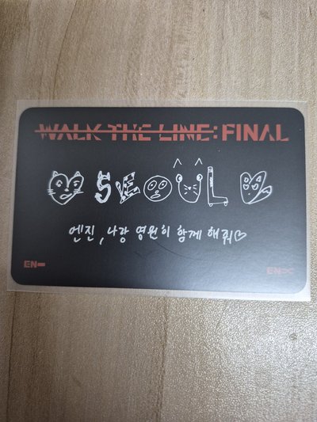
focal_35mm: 23
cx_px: 158
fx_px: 281
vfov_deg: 73.9
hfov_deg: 58.9
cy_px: 211
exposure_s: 1/60
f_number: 1.8
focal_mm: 5.4
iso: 500
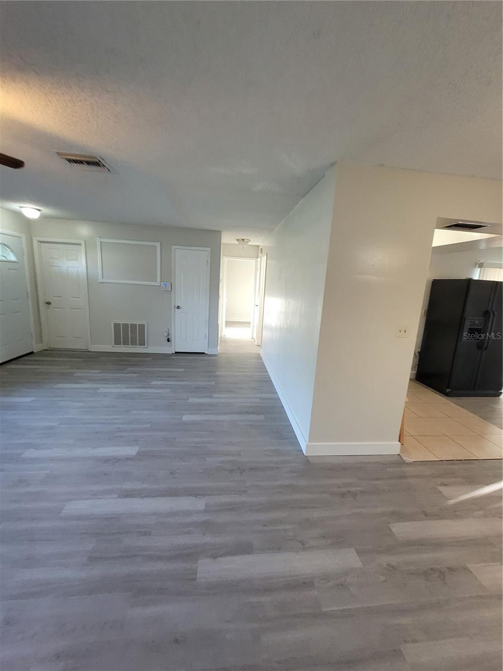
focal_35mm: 13
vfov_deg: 106.2
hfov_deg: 89.9
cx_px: 252
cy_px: 336
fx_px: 252
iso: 320
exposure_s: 1/60
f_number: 2.2
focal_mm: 2.2
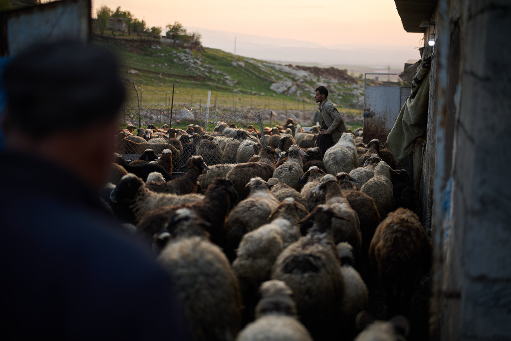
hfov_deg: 39.6
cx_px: 256
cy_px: 170
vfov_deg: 27.0
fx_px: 710
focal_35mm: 50
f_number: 1.4
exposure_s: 1/1000
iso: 200
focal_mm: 50
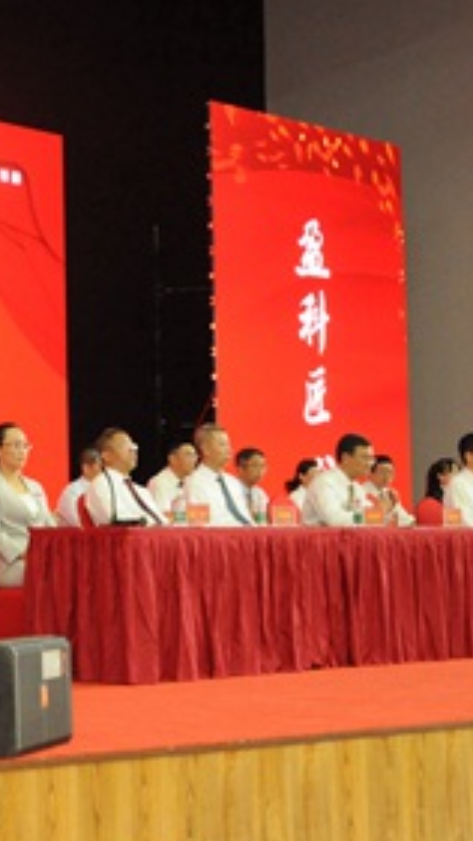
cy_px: 322
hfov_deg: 12.8
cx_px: -117
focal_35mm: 92
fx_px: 2052
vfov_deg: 23.1
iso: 2500
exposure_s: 1/60
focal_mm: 30
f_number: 5
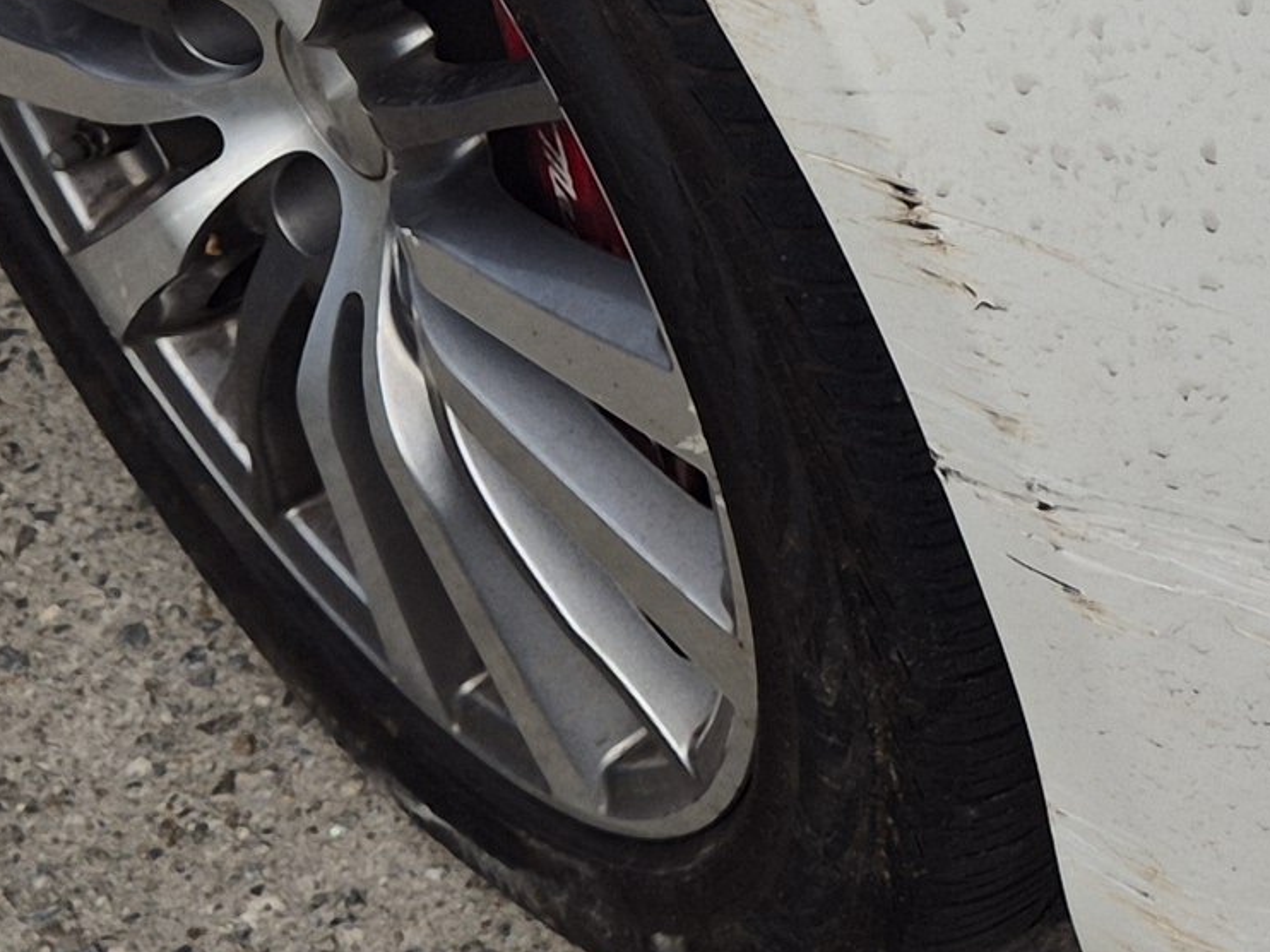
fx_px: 4548
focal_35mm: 124
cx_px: 1636
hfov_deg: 15.2
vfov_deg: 11.6
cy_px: -272
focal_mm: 5.4
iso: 25
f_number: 1.8
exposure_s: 1/2944
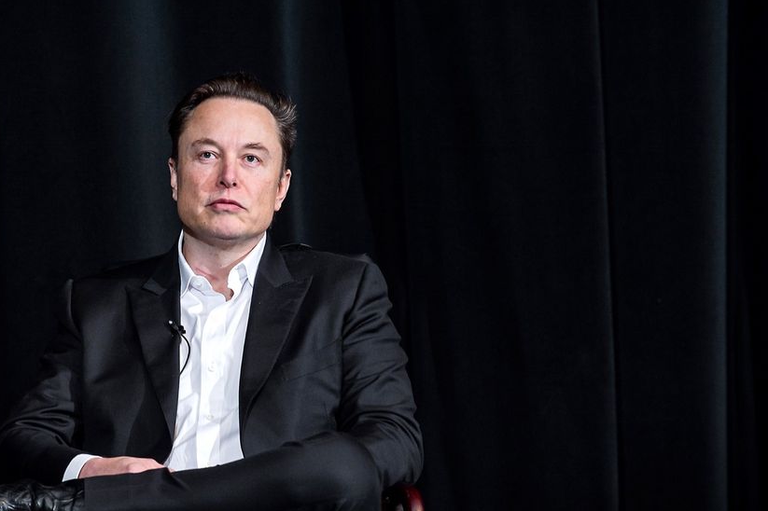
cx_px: 201
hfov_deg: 6.6
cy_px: 373
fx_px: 6632
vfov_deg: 4.4
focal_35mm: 311
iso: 800
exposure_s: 1/200
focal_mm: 200
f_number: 5
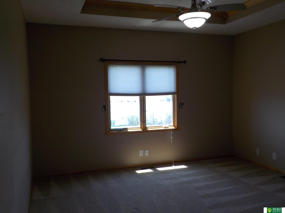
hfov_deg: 60.0
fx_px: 247
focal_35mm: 30
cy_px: 106
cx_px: 142
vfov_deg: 46.8
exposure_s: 1/80
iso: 125
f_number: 3.3
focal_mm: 4.1
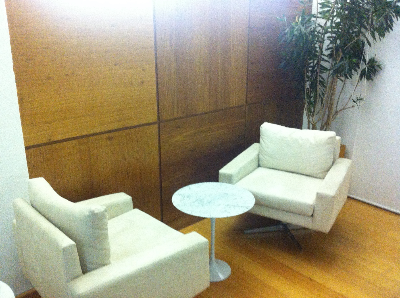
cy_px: 149
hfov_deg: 52.7
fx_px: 404
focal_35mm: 35
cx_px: 200
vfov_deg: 40.6
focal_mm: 3.85
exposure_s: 1/15
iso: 400
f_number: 2.8
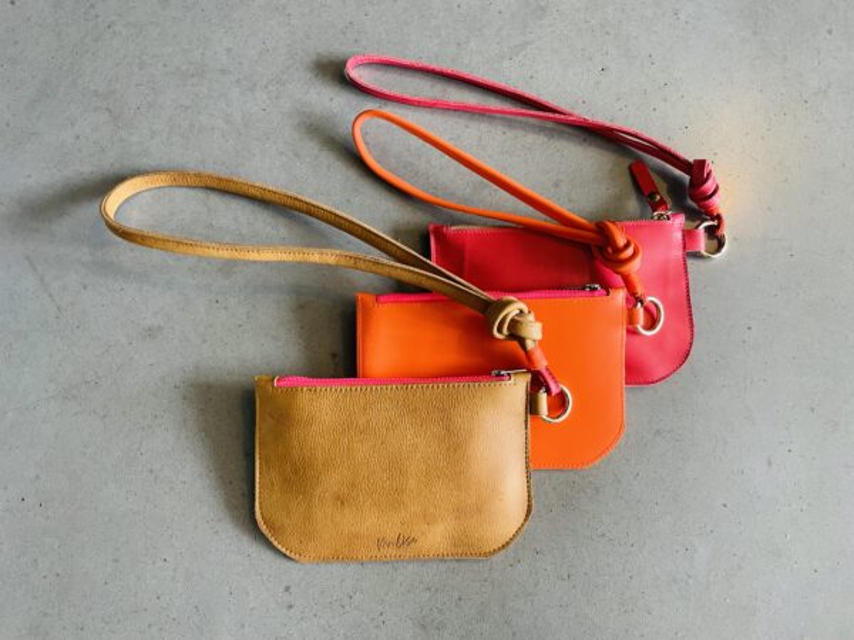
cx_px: 427
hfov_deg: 67.3
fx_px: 641
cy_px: 320
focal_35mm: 26
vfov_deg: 53.1
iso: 125
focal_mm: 4.2
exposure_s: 1/61
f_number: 1.6
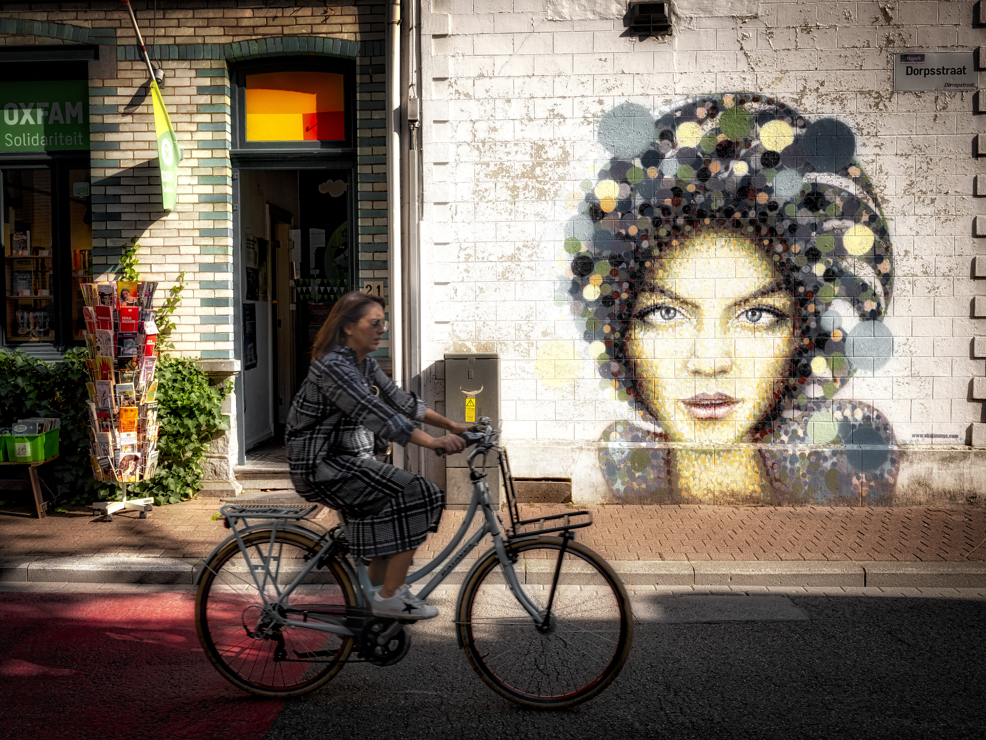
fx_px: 911
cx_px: 493
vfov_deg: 44.2
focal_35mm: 32
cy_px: 370
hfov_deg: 56.8
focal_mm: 40.3
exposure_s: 1/250
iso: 200
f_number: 8
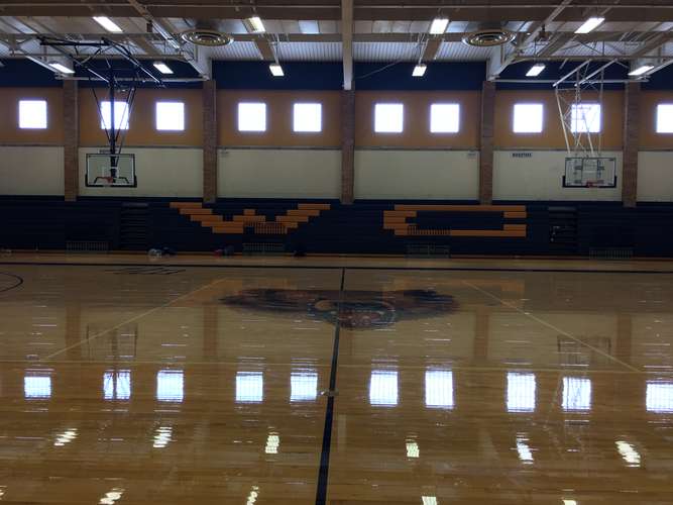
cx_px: 336
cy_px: 252
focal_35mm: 29
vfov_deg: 48.2
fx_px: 564
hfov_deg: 61.7
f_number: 2.2
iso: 25
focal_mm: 4.15
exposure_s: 1/40
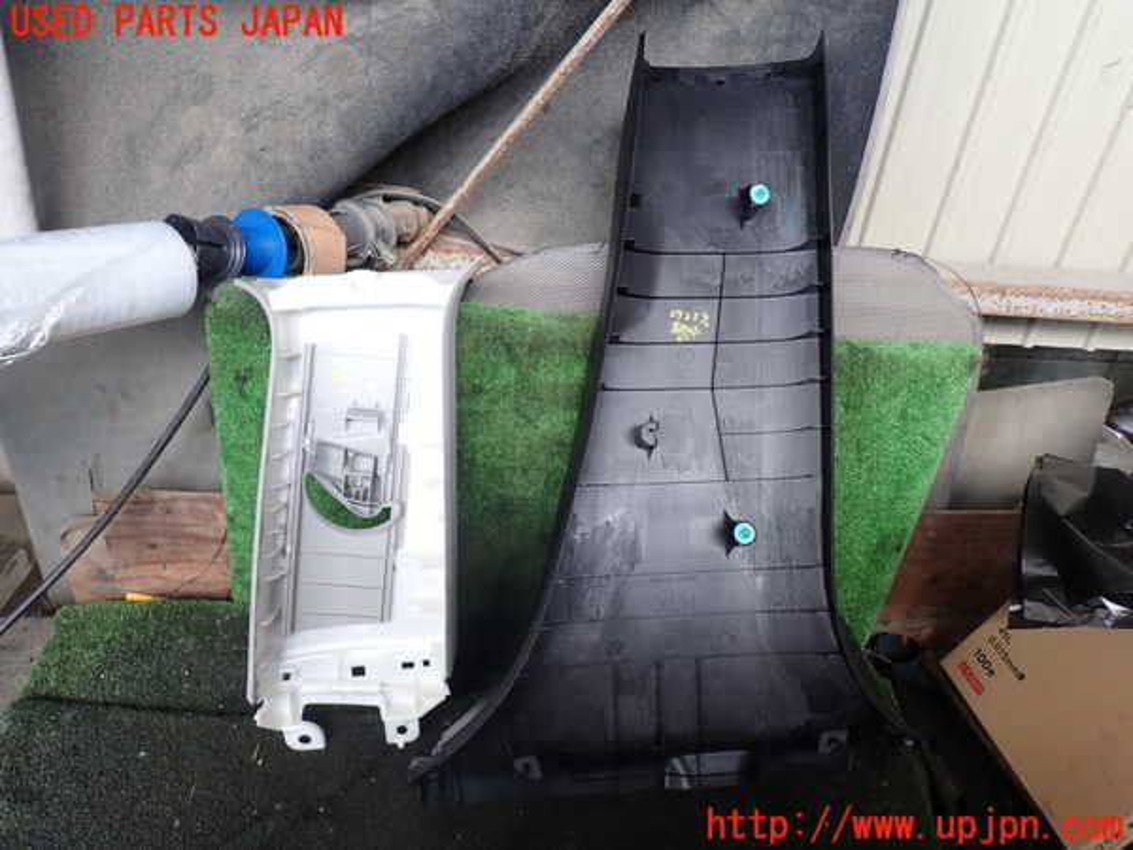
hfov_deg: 69.4
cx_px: 566
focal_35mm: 25
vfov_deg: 54.9
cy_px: 425
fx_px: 818
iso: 100
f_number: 2.8
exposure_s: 1/100
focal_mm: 4.5
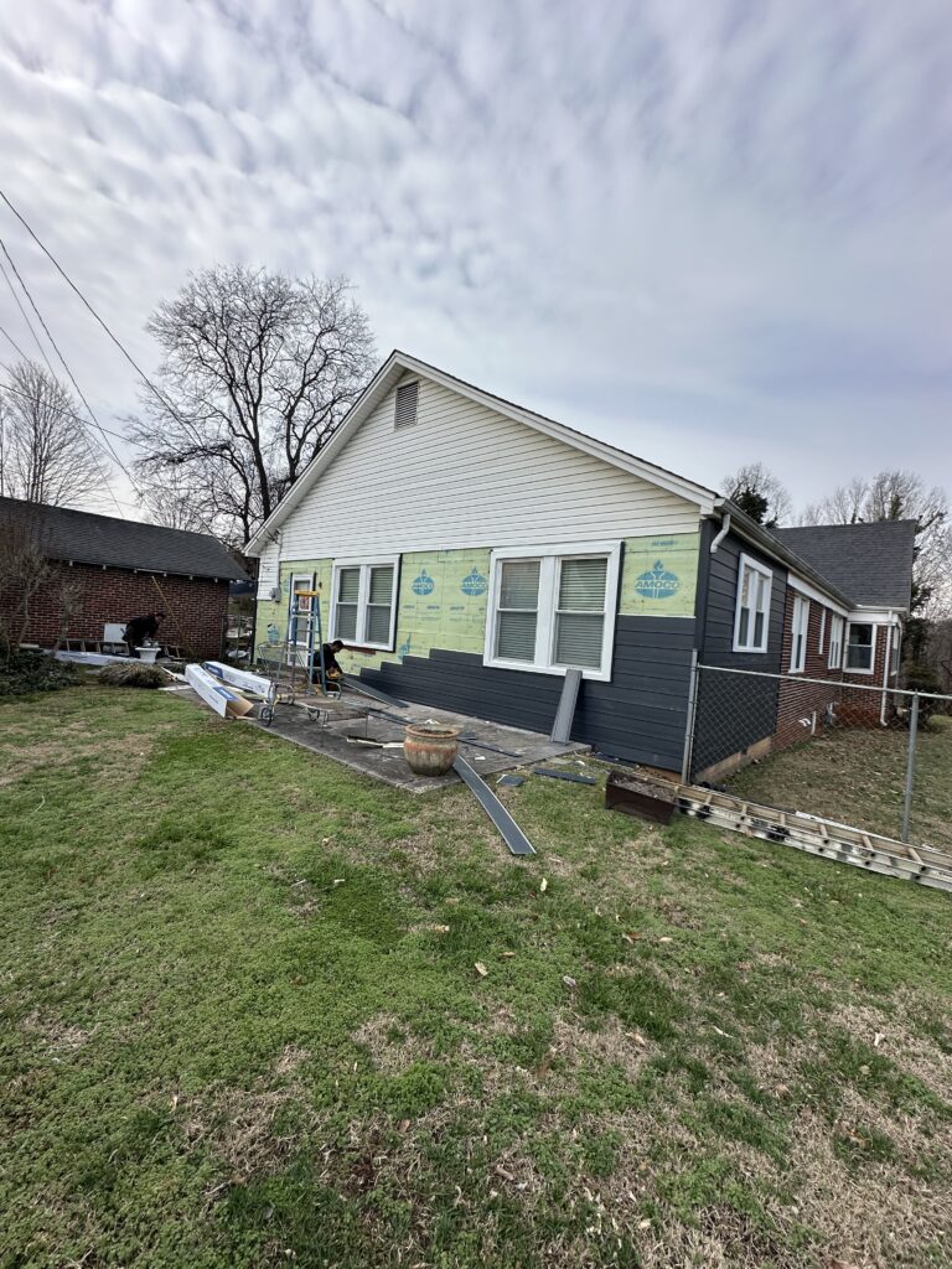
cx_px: 476
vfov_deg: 102.1
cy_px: 634
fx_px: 513
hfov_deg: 85.7
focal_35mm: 14
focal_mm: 2.22
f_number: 2.2
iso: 40
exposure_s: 1/1247
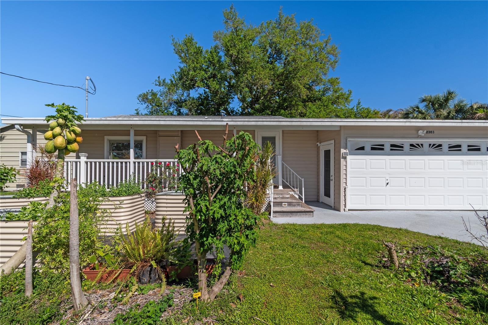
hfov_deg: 100.4
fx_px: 203
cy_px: 162
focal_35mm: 15
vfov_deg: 77.3
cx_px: 244
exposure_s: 1/250
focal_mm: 10
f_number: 7.1
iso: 100
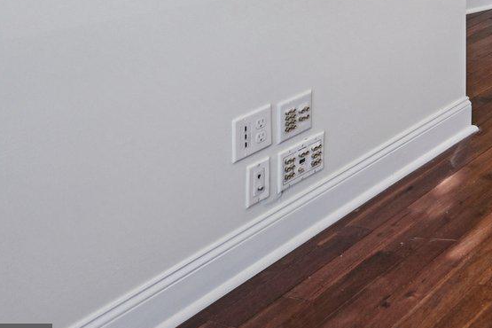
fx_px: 806
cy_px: -217
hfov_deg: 24.8
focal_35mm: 59
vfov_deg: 19.0
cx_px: 763
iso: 400
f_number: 8
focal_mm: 16
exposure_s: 1/100
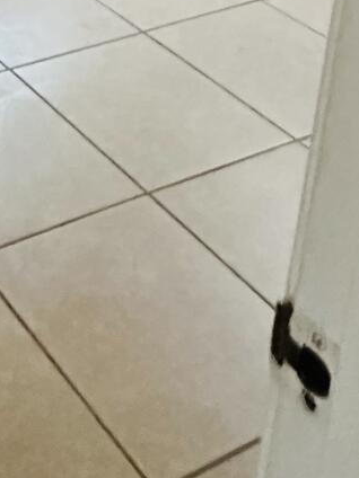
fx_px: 913
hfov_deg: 18.0
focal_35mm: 66
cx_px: -277
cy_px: -315
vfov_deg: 22.0
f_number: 2.2
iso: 1000
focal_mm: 2.22
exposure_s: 1/60
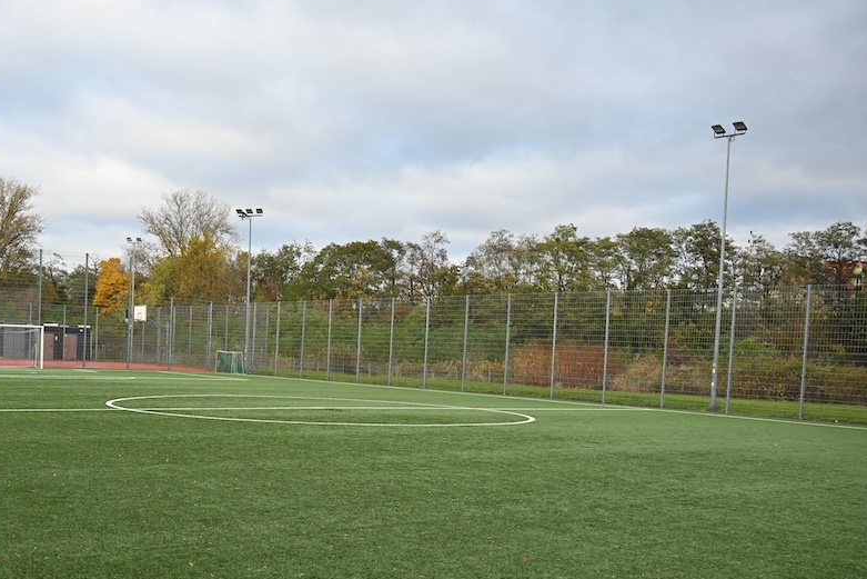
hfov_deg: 44.9
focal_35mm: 43
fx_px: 1036
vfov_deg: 30.8
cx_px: 301
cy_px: 409
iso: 250
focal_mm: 28
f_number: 4
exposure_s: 1/250
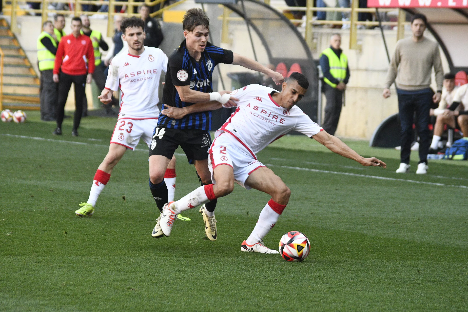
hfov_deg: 7.1
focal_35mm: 292
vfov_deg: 4.7
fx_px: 3796
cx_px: 234
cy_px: 156
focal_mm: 195
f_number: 6.3
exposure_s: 1/800
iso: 3200
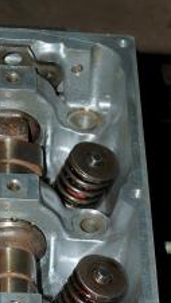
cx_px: 80
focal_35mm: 150
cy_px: 489
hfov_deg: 8.1
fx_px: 1206
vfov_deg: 13.3
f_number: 5.6
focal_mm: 28
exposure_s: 1/125
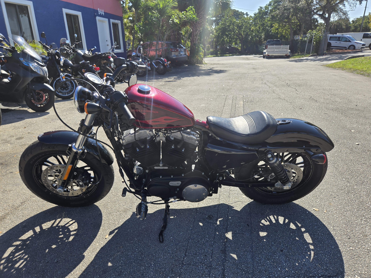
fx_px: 247
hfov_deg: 73.9
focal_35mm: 23
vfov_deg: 58.9
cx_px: 186
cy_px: 139
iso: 25
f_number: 1.8
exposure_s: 1/1011
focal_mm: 5.4
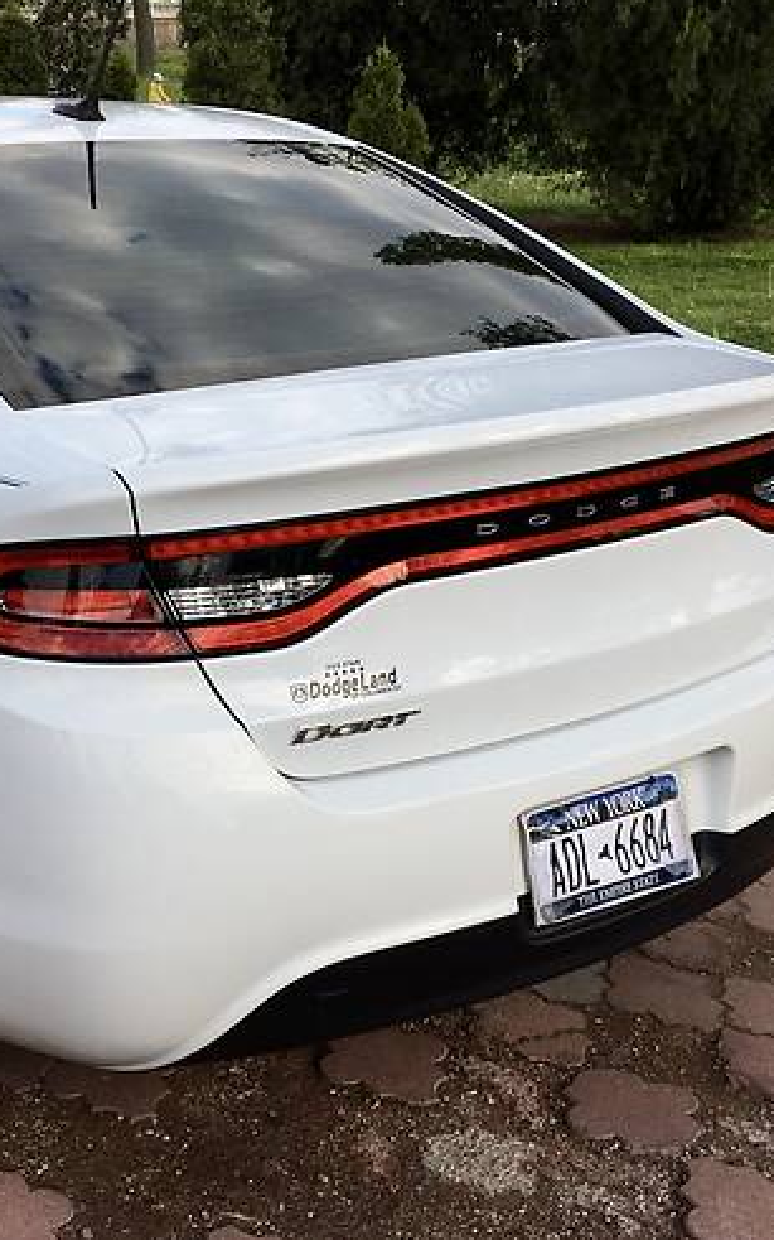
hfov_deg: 25.5
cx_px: 187
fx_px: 1689
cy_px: 582
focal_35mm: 50
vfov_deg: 40.3
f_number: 2.2
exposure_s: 1/416
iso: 25
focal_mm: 4.2
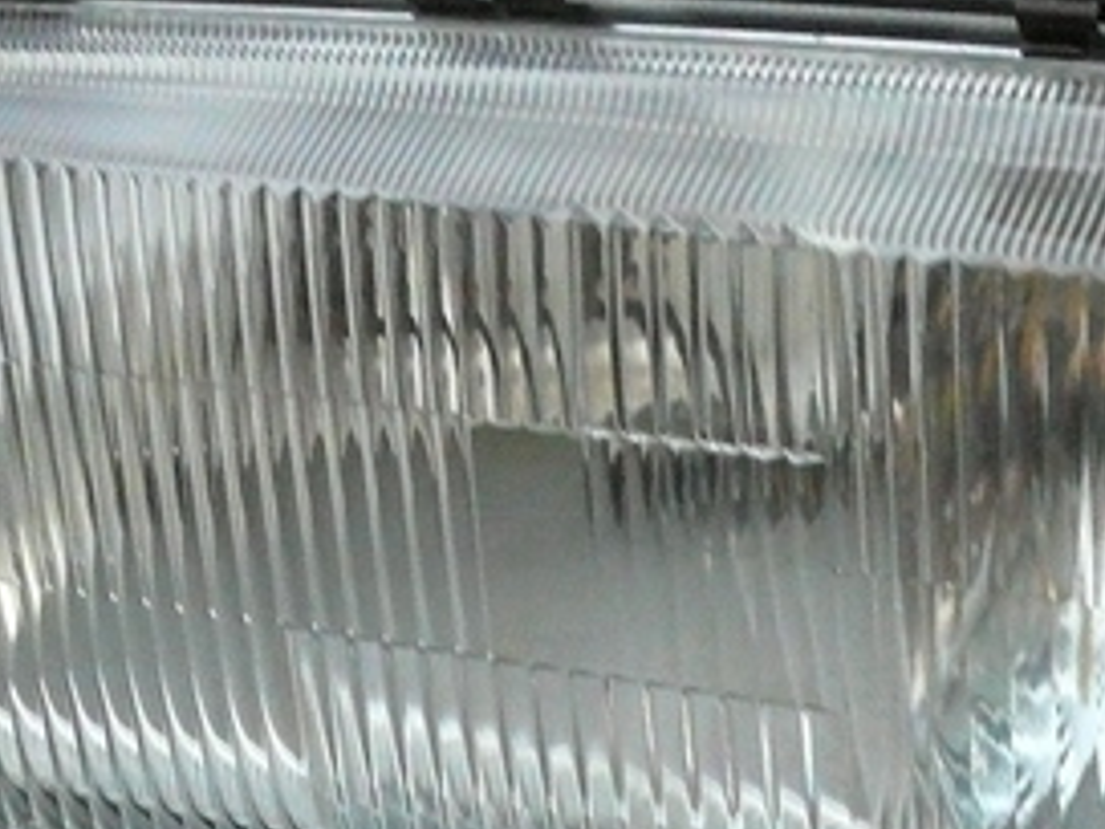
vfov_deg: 14.3
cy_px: 703
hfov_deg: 19.1
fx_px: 3288
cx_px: 634
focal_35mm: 103
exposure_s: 1/25
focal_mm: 5.2
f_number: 2.8
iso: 400
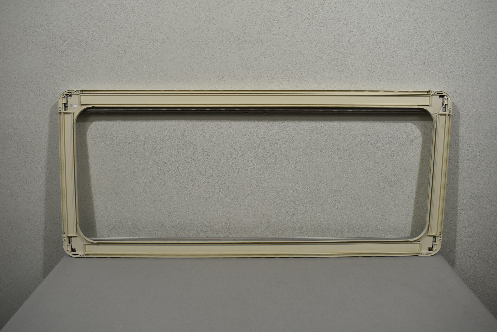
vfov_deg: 40.0
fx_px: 456
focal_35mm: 33
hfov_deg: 57.2
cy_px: 166
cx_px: 248
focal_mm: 22
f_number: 5.6
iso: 250
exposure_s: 1/125
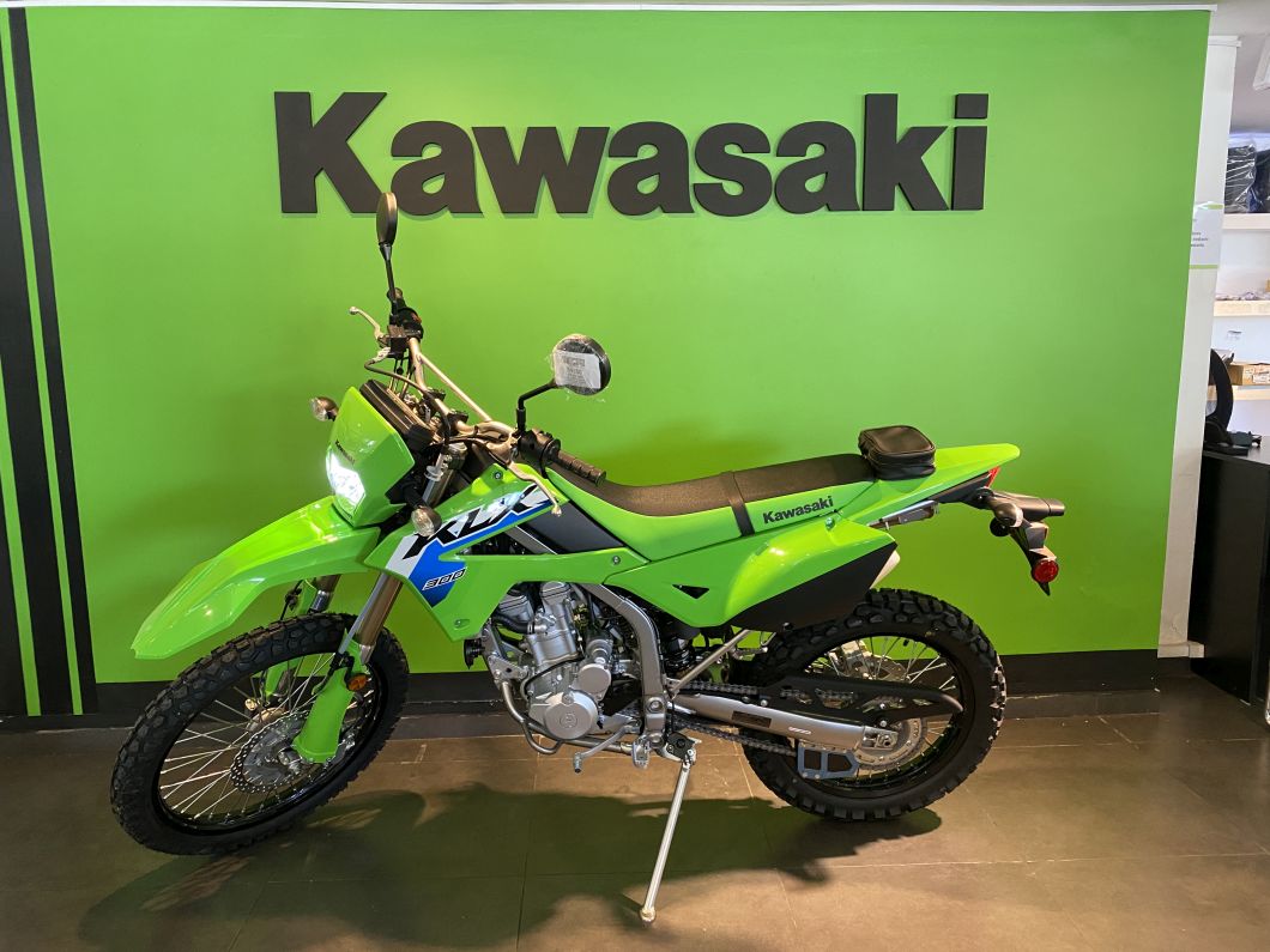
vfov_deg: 53.1
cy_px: 476
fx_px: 954
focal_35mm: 26
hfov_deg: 67.3
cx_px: 635
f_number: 1.8
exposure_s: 1/50
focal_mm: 4.25
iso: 320
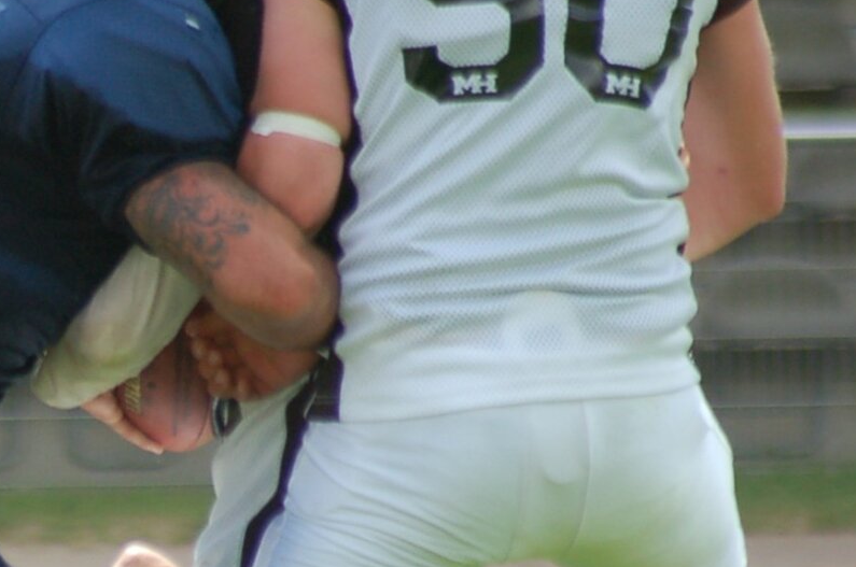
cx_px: -98
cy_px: 392
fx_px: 29550
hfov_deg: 1.7
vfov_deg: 1.1
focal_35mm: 1245
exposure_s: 1/640
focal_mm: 300
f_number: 5.6
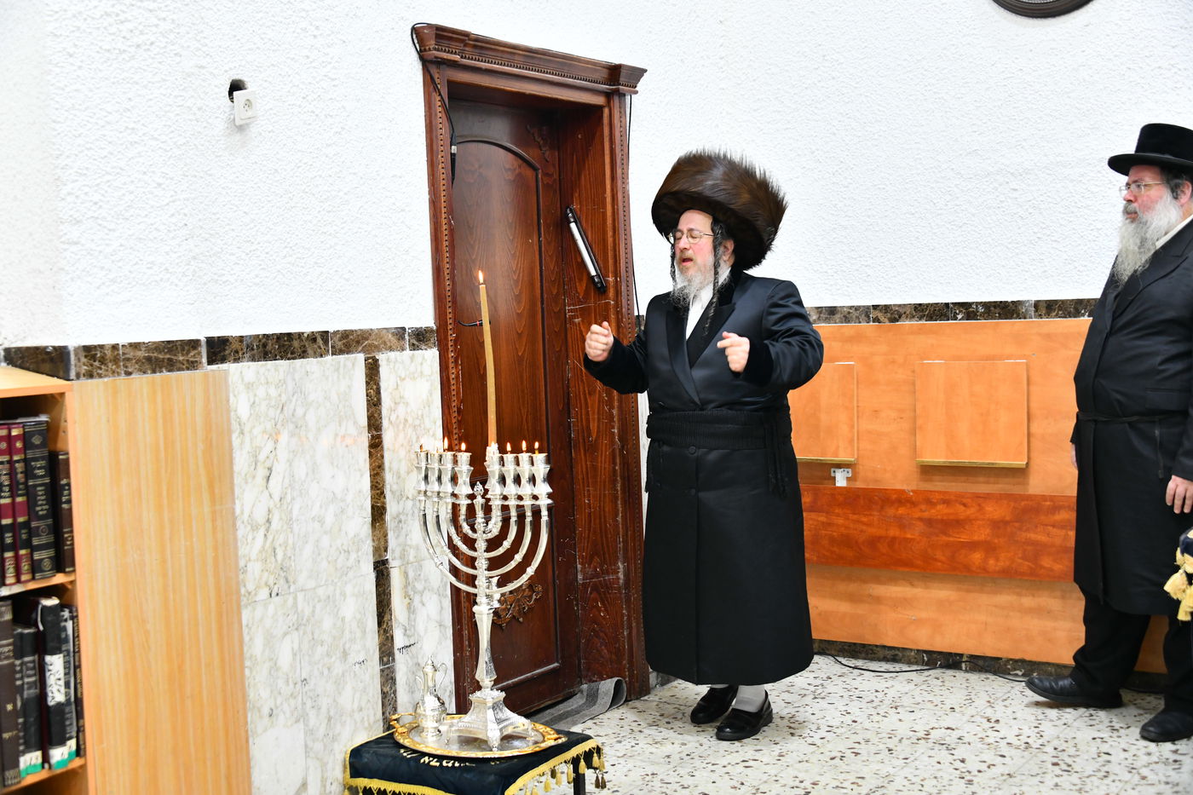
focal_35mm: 44
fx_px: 1458
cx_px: 596
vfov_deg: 30.5
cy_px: 398
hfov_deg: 44.5
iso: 1600
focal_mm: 44
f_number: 5
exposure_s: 1/160
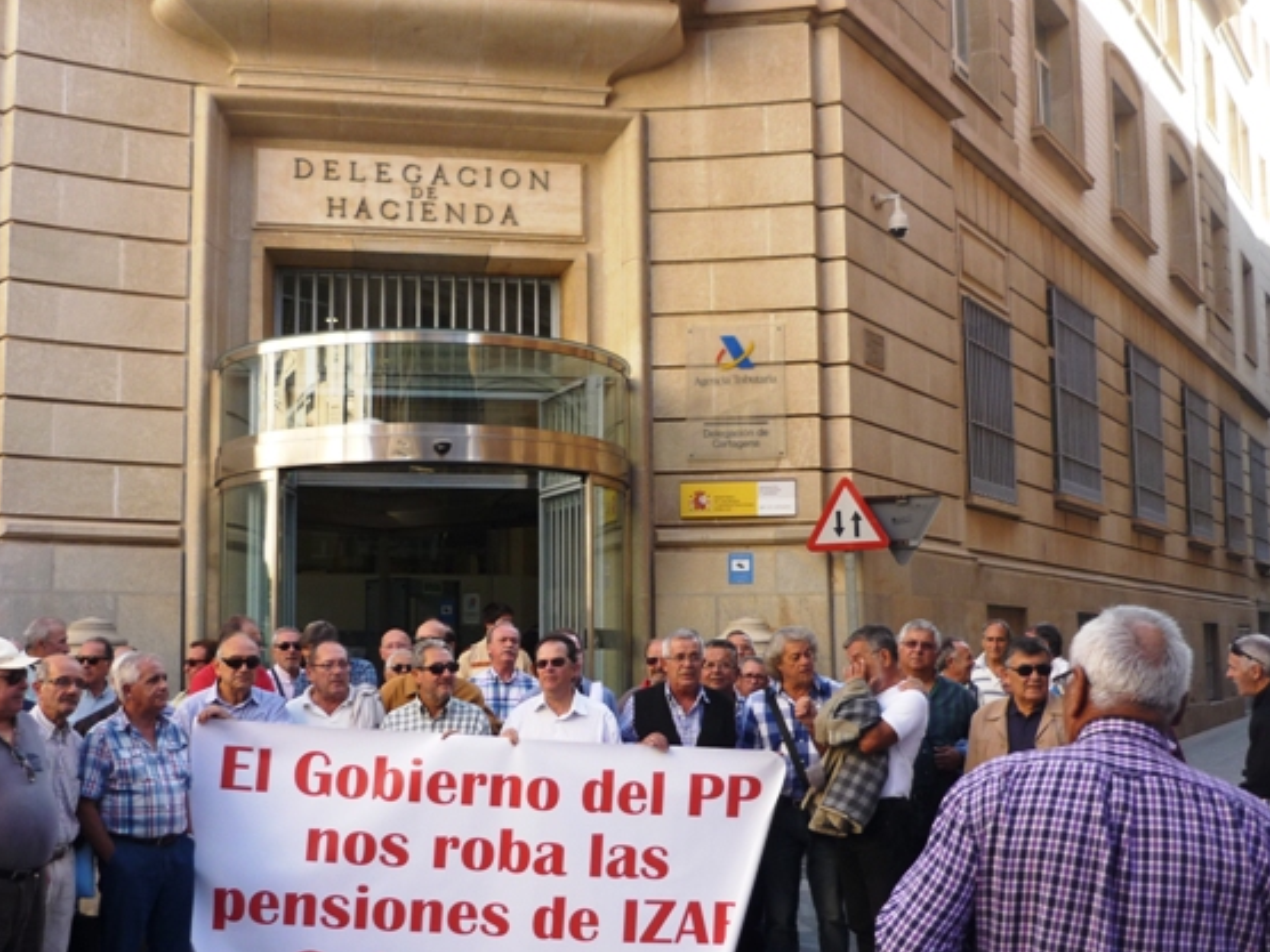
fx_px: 1394
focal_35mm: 38
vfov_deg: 37.7
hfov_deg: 48.9
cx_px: 580
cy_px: 527
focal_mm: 5.5
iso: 100
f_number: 2.8
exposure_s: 1/200
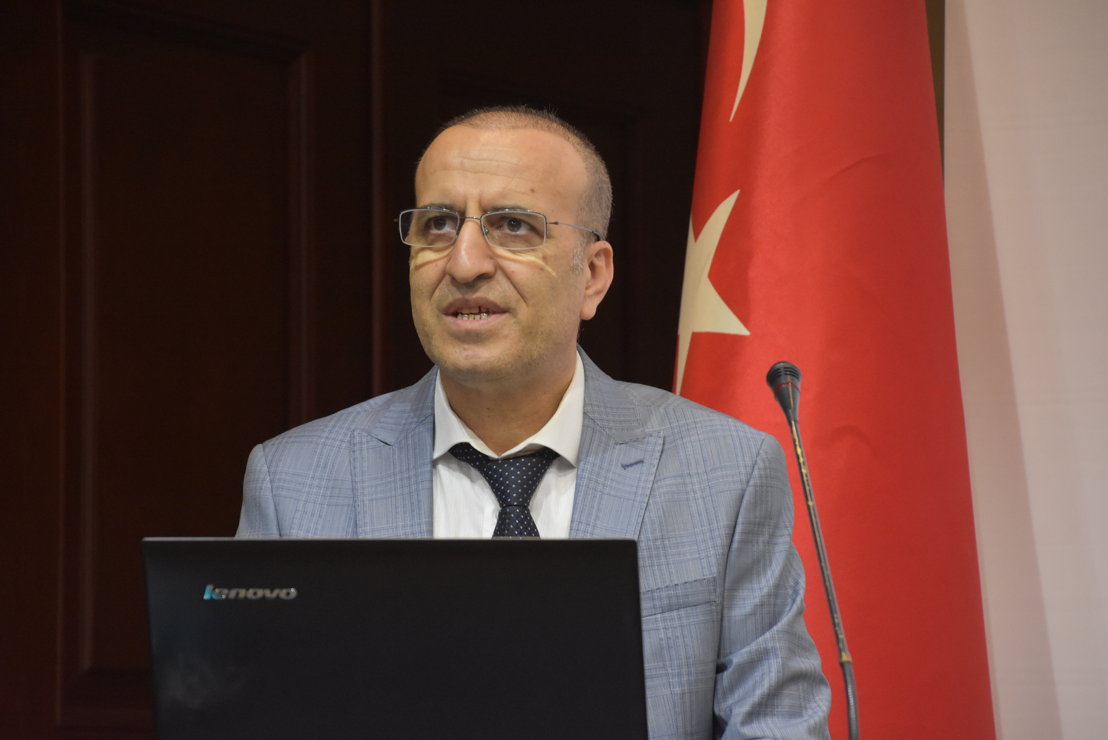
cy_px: 370
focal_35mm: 218
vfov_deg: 6.3
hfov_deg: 9.5
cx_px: 554
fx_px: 6699
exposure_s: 1/60
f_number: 6
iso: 2800
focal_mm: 145
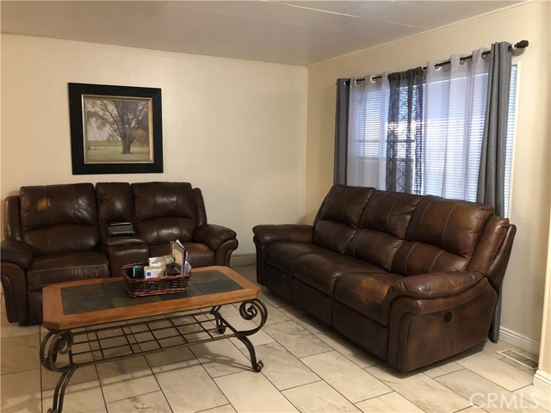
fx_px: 446
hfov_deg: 63.4
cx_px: 276
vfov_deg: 49.7
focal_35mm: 28
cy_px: 206
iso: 100
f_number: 1.8
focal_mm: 3.99
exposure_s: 1/11
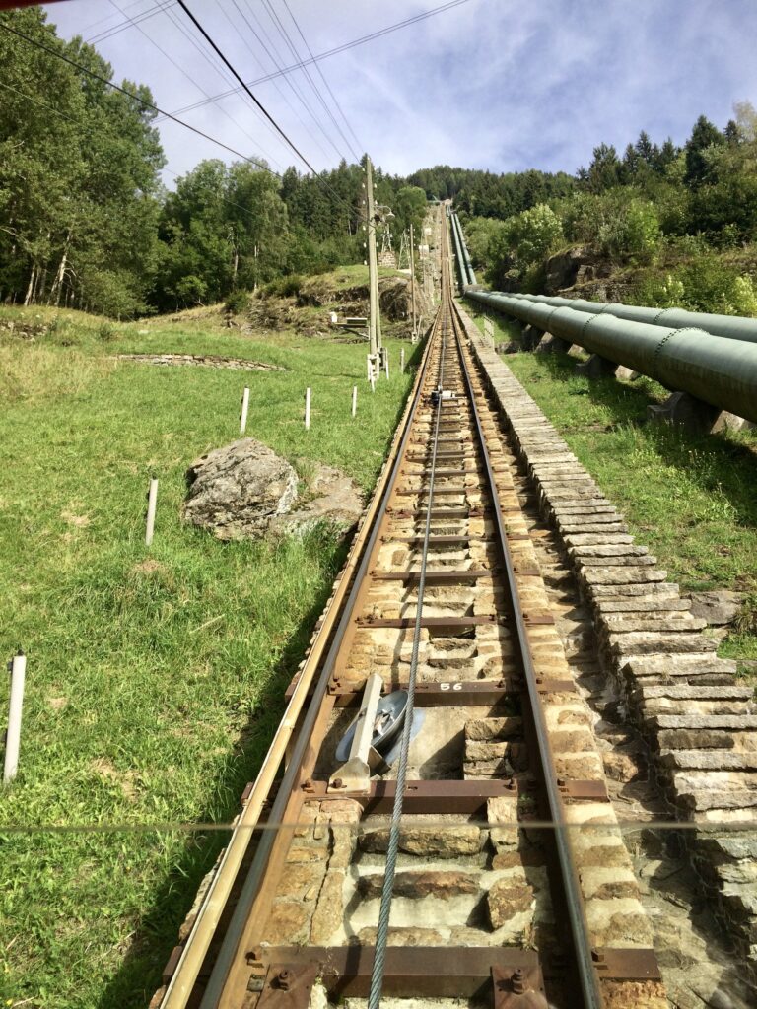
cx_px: 378
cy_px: 504
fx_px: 846
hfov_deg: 48.2
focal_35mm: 29
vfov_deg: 61.7
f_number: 2.2
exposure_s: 1/1709
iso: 32
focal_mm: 4.15
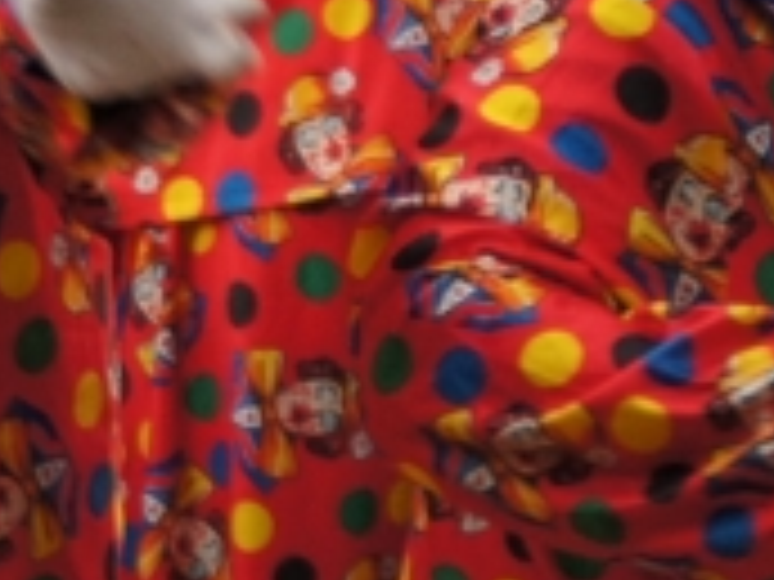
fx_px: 15182
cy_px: -427
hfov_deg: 2.9
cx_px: -513
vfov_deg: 2.2
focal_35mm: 679
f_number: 5.6
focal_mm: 90
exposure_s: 1/160
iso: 800
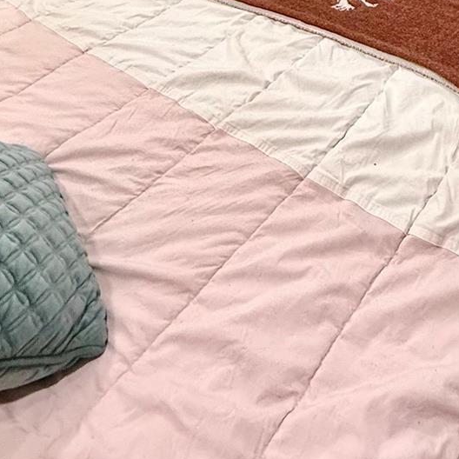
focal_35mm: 36
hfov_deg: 40.4
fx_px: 540
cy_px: -142
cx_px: 457
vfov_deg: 33.3
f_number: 2.2
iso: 250
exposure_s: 1/60
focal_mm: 2.22
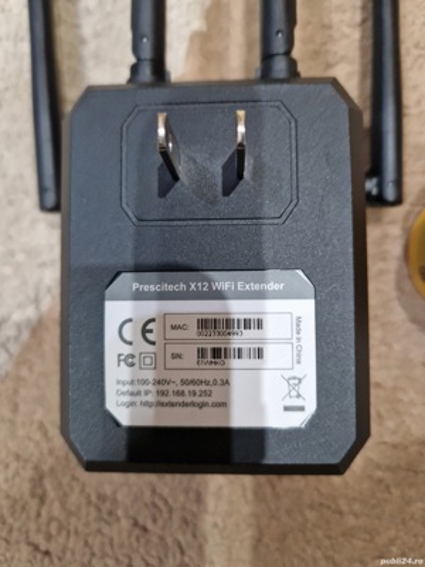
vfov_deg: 73.9
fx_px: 377
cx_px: 212
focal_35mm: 23
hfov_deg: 58.9
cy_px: 284
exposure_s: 1/50
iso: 640
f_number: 1.8
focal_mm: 5.4
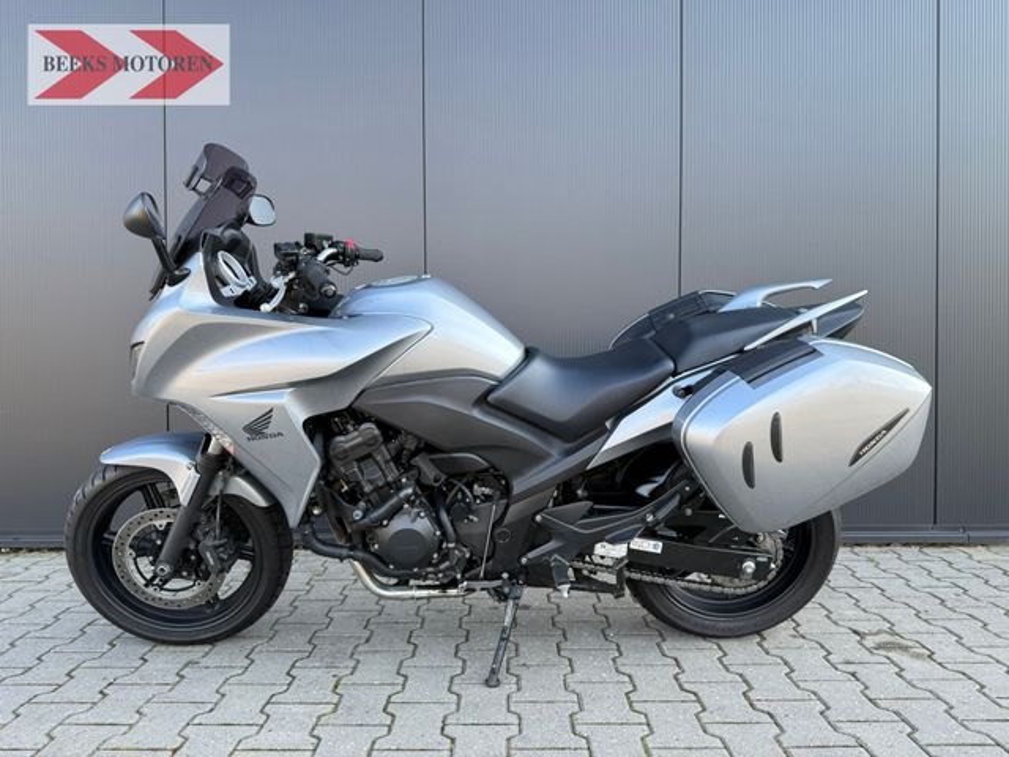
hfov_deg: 71.6
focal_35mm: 24
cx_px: 504
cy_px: 378
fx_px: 700
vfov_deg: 56.8
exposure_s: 1/249
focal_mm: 6.76
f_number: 1.78
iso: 80
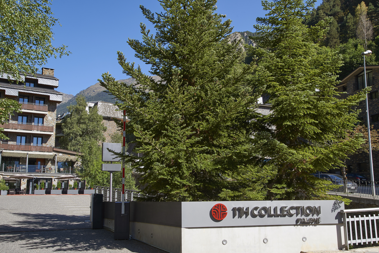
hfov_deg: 50.7
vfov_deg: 35.1
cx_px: 198
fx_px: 400
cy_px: 136
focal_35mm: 38
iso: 100
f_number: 16
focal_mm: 35
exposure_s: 1/60
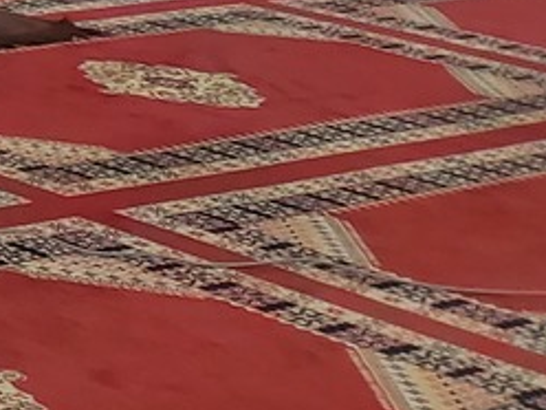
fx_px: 2382
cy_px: -677
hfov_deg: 10.2
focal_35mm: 151
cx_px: -1015
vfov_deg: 8.7
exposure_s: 1/50
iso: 250
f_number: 1.5
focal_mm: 4.3
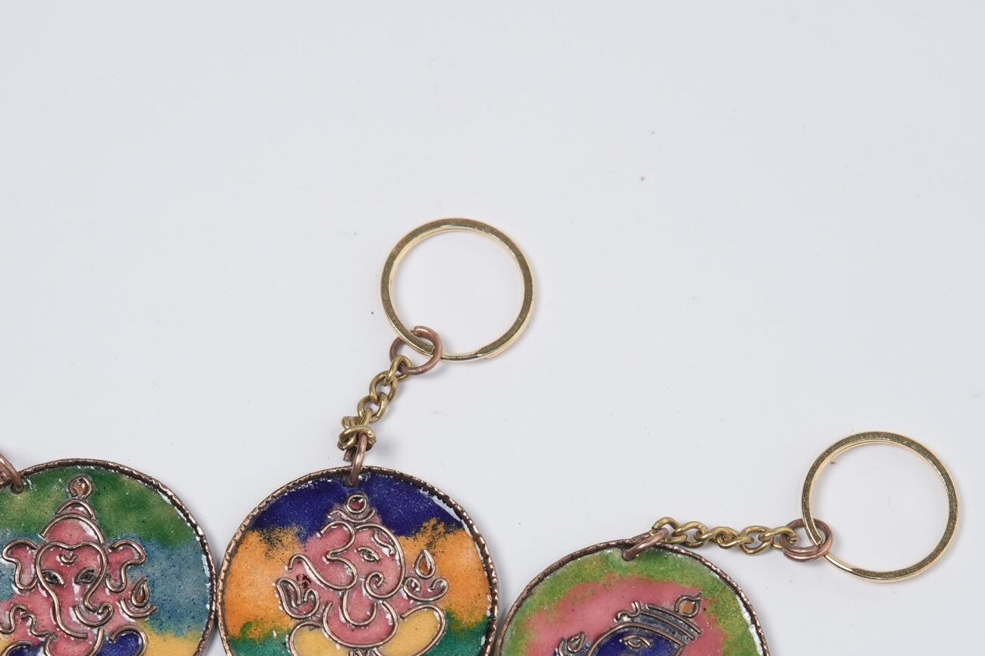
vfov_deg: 9.2
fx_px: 4049
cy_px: 514
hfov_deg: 13.9
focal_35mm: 148
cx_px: 418
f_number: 4.5
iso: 640
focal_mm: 75
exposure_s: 1/500
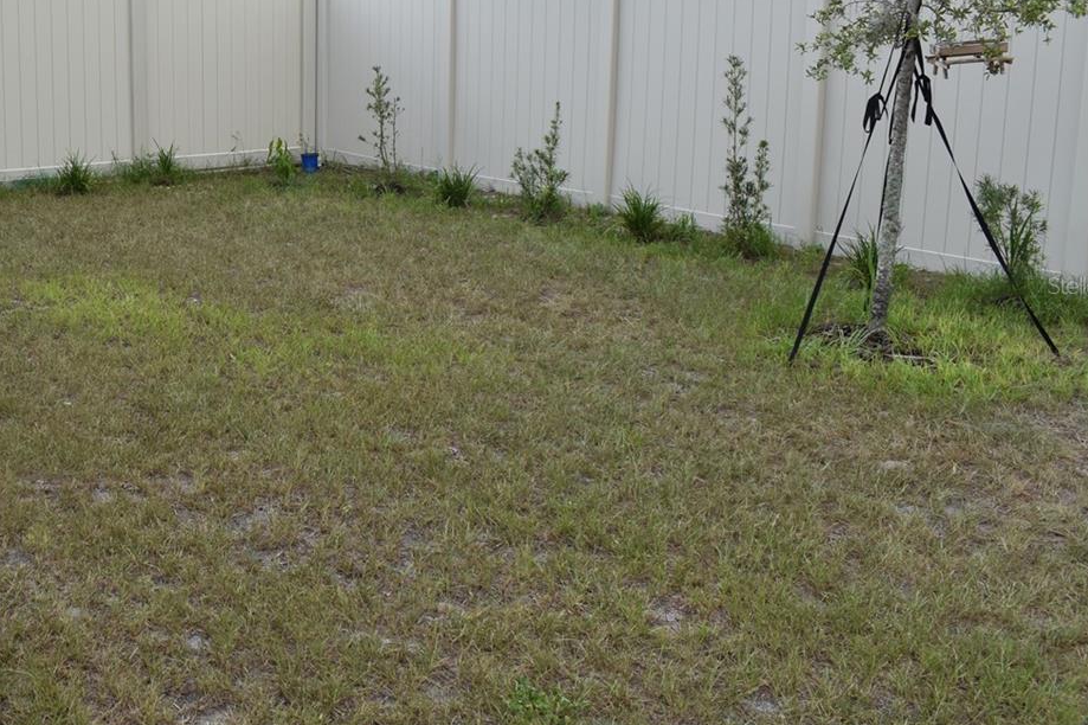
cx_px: 206
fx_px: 1420
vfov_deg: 28.6
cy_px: 285
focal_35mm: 47
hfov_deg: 40.1
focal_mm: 18
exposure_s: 1/250
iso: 200
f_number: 8
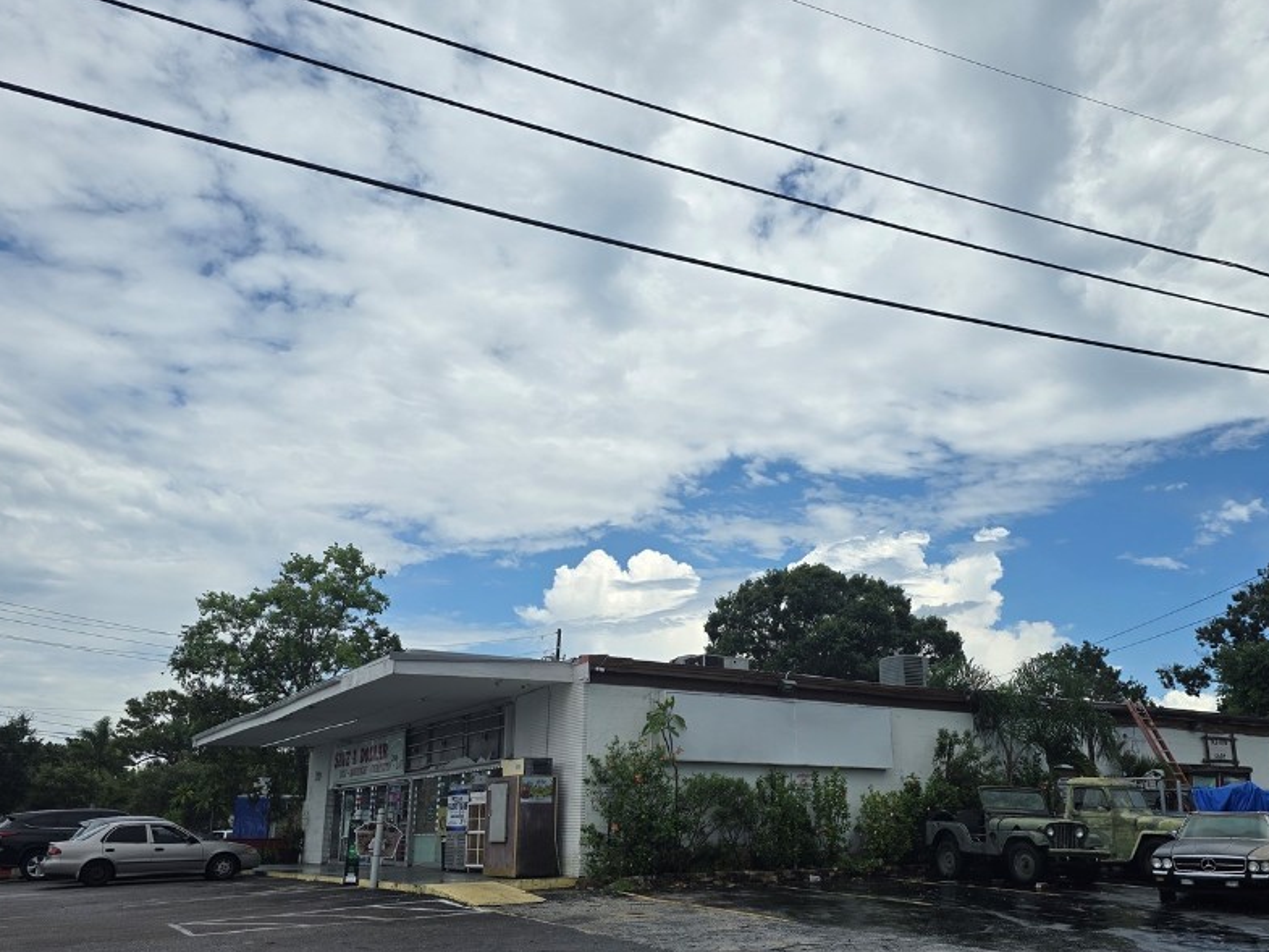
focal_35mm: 30
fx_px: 1100
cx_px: 711
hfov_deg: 59.8
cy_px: 538
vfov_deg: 46.7
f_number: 1.7
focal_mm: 6.3
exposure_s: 1/1399
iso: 12
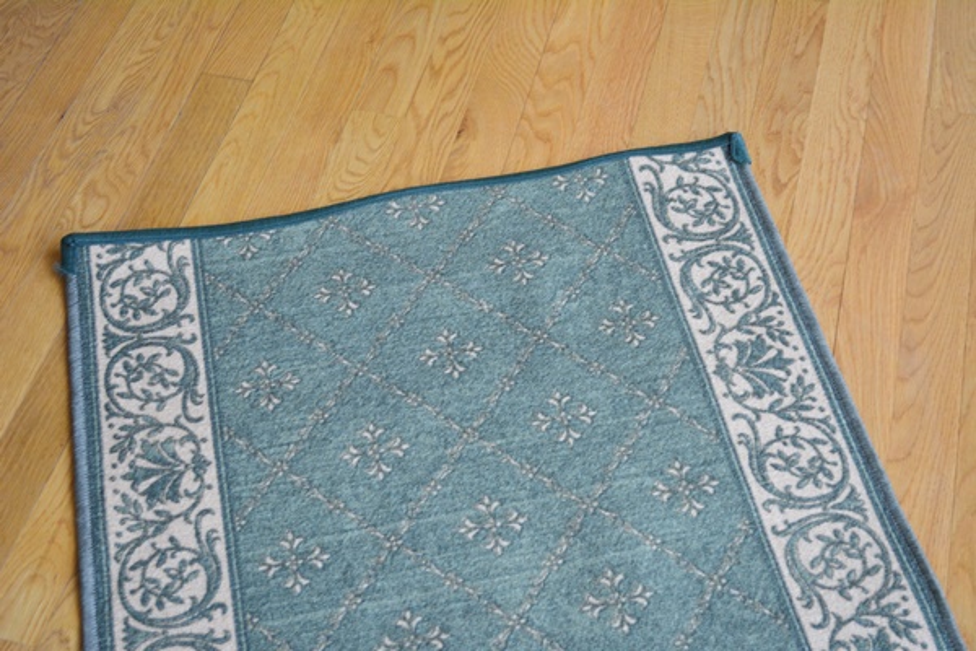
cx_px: 488
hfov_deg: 33.4
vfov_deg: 22.6
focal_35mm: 60
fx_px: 1627
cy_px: 326
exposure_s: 1/60
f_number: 5.3
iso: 800
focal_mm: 40
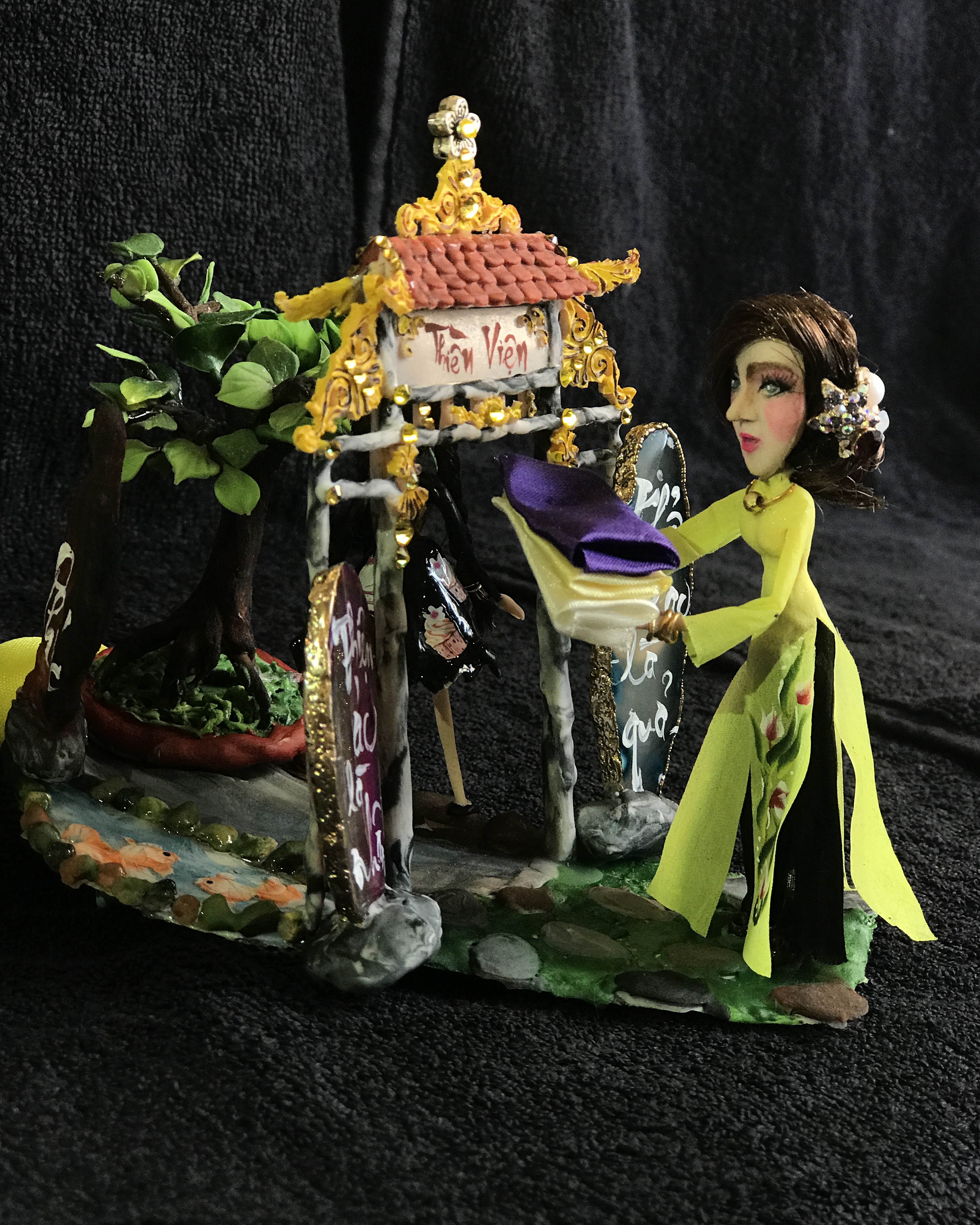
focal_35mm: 60
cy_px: 591
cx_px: 489
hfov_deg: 25.4
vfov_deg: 31.4
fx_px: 2175
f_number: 2.8
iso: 64
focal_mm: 6.6
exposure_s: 1/50
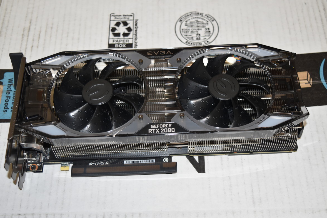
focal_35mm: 52
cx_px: 163
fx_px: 472
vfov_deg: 26.0
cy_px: 110
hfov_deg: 38.2
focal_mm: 34
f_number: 4.5
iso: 1000
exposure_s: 1/60
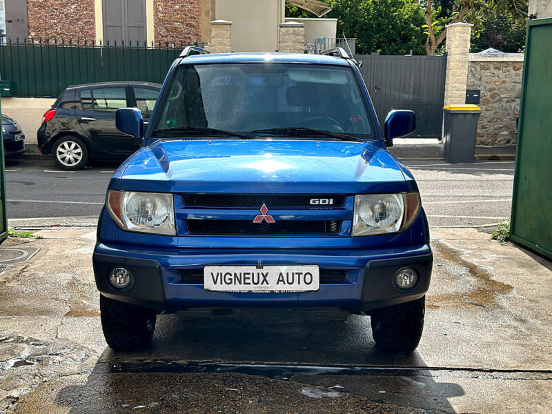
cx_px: 276
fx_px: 765
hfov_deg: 39.7
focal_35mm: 48
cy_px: 207
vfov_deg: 30.3
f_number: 1.78
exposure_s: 1/2114
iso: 64
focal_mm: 6.86
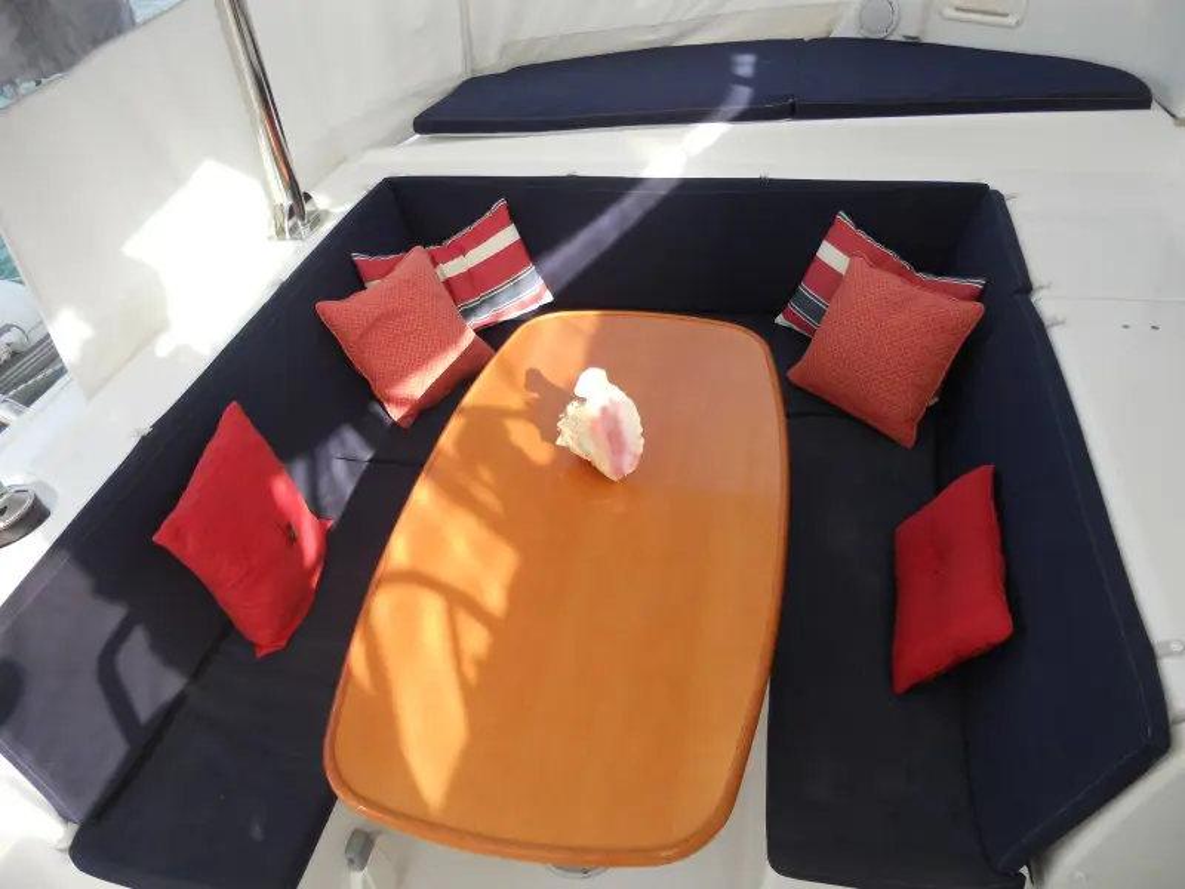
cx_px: 592
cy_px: 444
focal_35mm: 27
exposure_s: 1/200
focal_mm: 4.9
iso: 80
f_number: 3.2
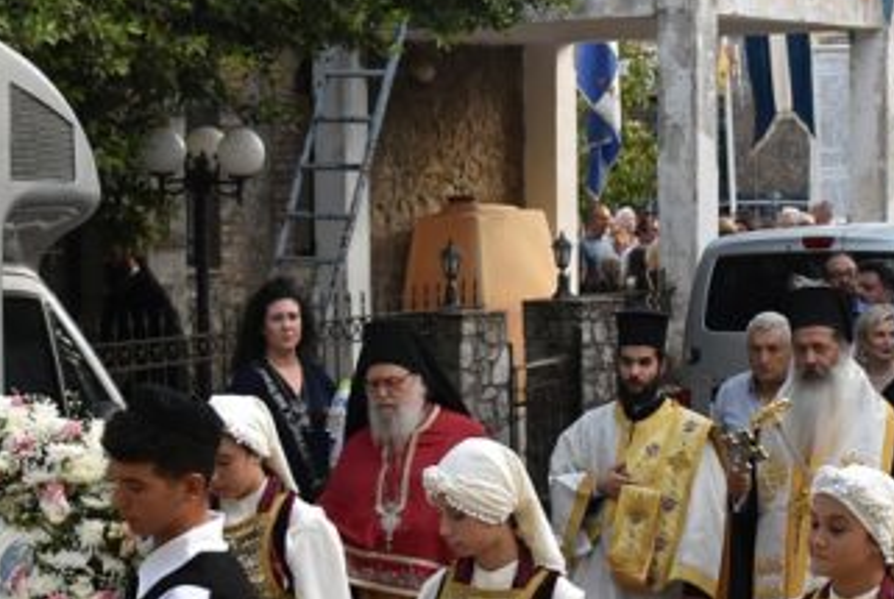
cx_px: 457
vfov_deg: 11.5
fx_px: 2959
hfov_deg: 17.2
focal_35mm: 119
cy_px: 430
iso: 800
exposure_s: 1/200
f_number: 4.5
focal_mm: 34
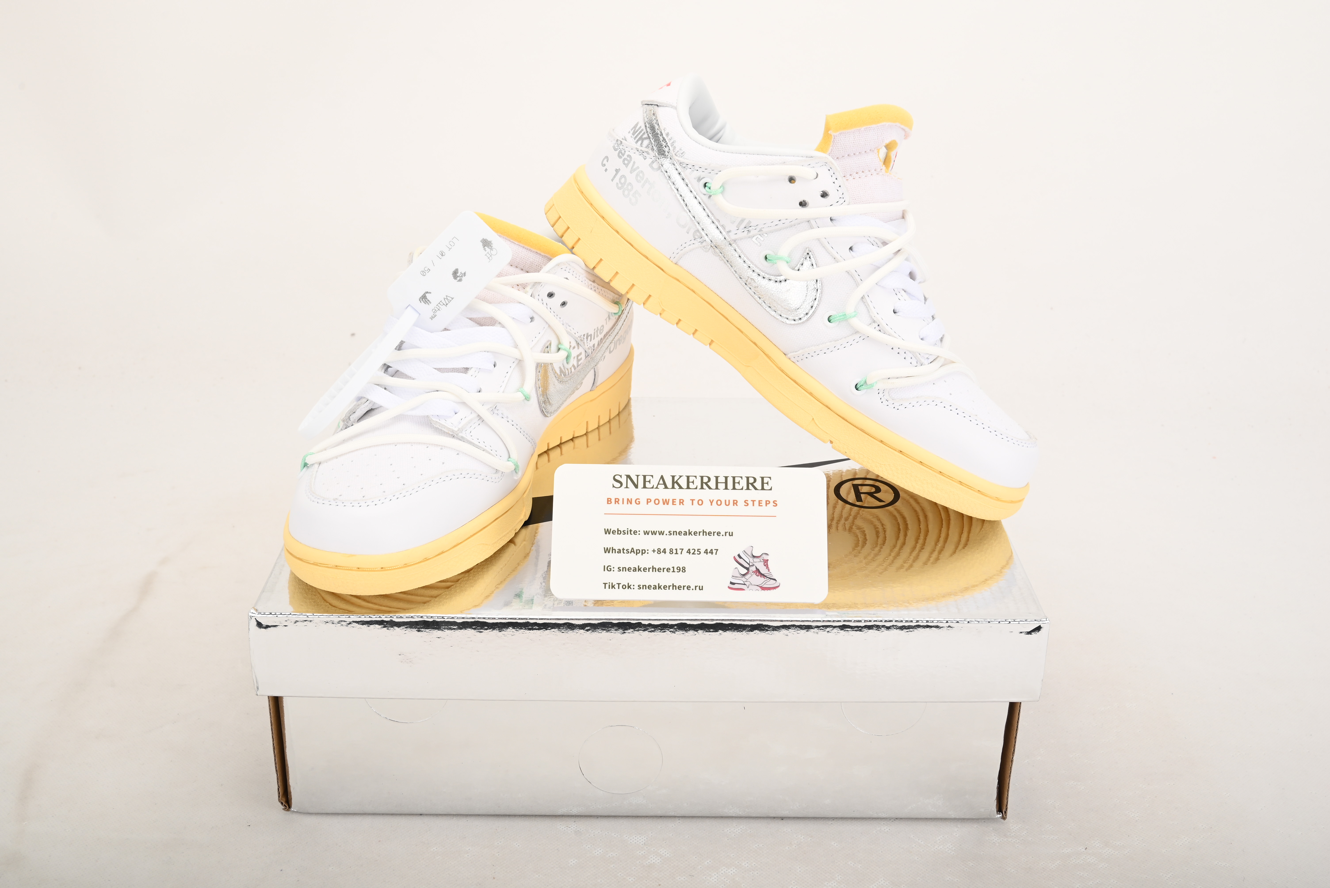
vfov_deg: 36.0
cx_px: 665
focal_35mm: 37
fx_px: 1367
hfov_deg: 51.9
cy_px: 444
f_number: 13
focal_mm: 37
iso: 100
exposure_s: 1/200
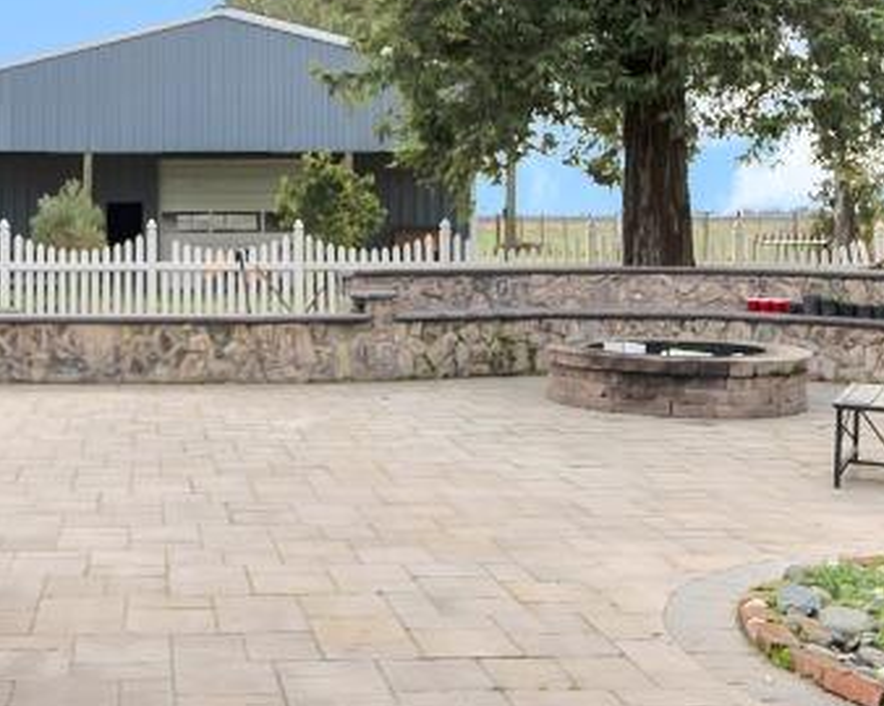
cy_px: 220
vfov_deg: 29.9
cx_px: 157
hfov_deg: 35.9
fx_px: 1307
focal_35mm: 50
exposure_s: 1/320
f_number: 5.6
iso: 100
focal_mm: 12
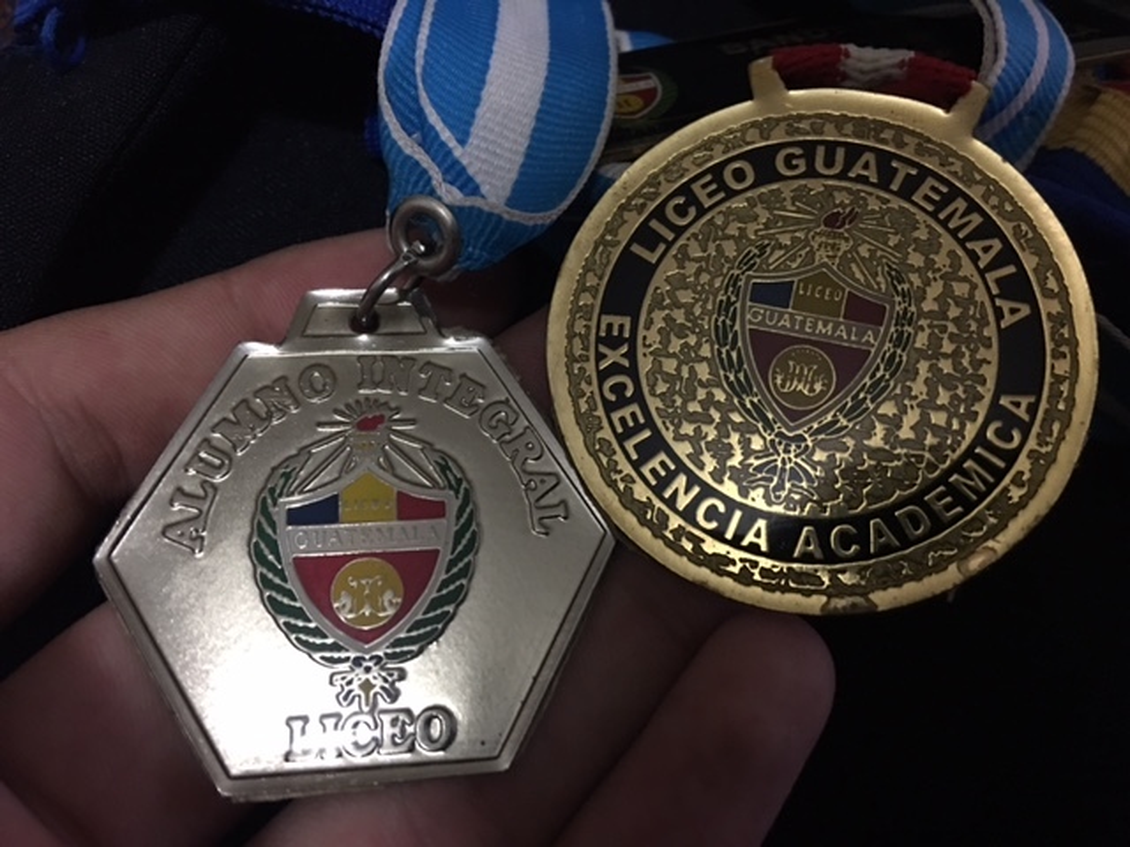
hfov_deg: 61.7
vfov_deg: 48.2
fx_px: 947
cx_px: 565
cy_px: 424
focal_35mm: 29
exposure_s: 1/4
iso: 64
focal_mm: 4.15
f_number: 2.2
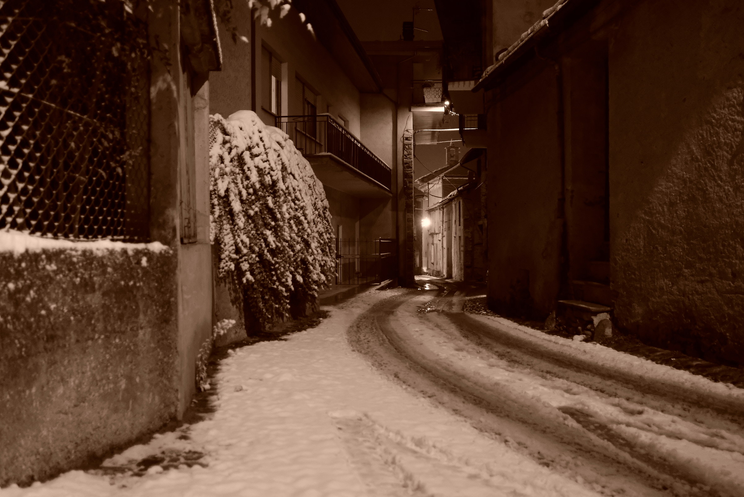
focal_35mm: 35
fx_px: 724
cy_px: 248
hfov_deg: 54.4
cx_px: 372
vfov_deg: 37.9
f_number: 2
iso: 3200
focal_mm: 23
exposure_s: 1/30
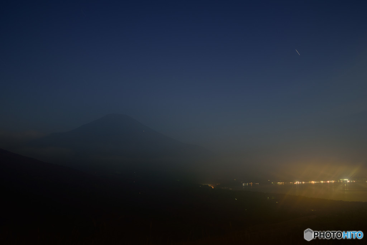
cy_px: 122
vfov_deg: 37.9
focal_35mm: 35
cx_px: 184
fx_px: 357
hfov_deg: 54.4
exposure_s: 257
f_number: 8
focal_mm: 35
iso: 100
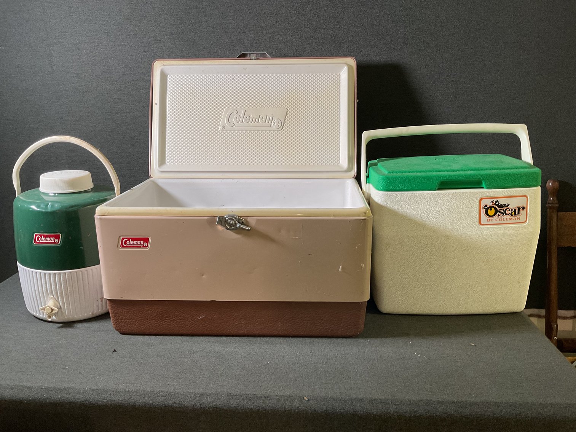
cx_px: 288
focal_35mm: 29
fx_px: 483
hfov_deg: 61.7
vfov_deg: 48.2
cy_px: 216
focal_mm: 3
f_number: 1.8
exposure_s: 1/60
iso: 80
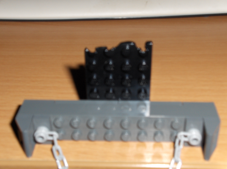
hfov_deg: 41.3
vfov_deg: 31.4
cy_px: 84
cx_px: 114
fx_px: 301
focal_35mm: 46
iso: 60
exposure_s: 1/60
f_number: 6.4
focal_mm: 9.5
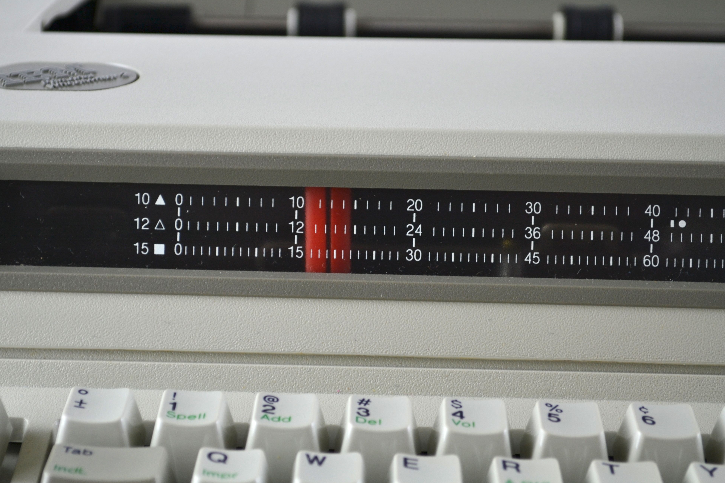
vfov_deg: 15.4
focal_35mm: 89
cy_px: 237
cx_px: 312
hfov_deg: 22.9
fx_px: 1792
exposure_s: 1/20
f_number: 6.3
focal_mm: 50
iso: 125
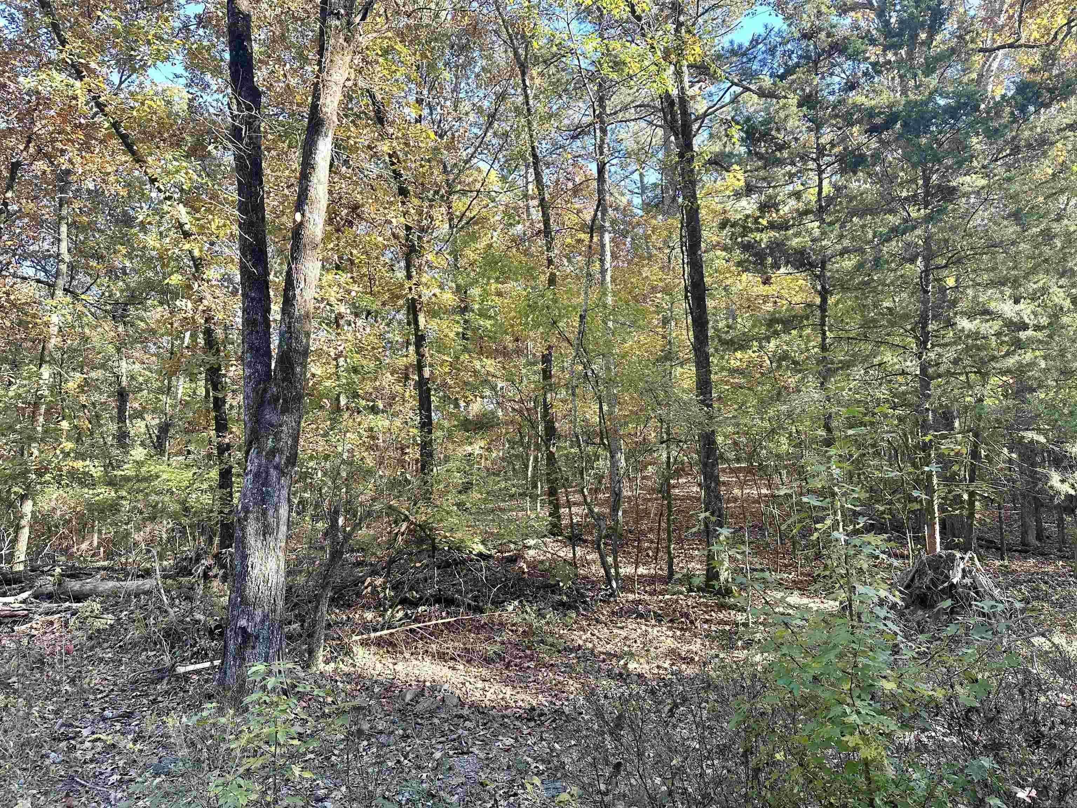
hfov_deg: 71.6
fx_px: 747
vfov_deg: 56.8
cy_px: 404
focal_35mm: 24
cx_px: 538
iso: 64
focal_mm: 6.86
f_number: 1.78
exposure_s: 1/139
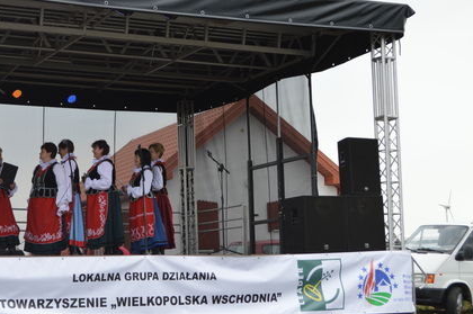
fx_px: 994
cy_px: 155
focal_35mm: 76
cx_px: 140
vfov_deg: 18.0
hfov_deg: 26.5
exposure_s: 1/125
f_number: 5.6
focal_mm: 35
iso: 125
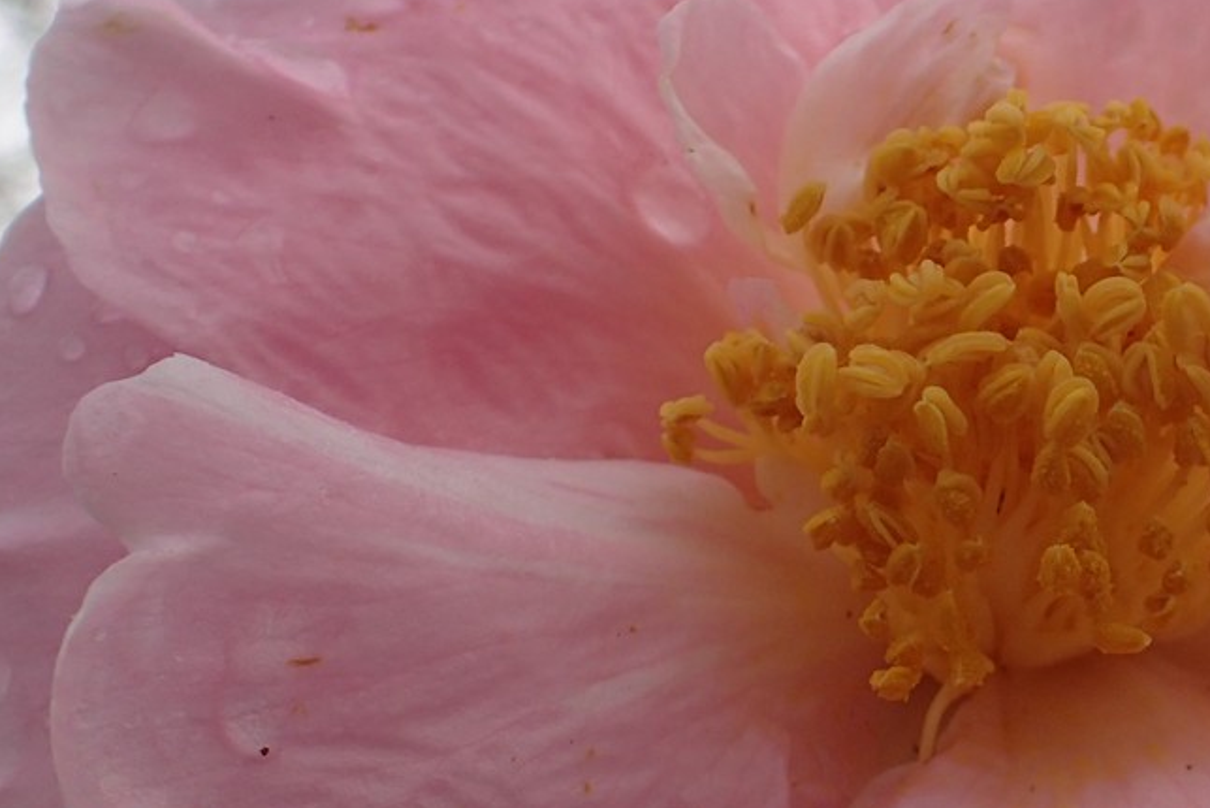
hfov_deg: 29.0
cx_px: 1073
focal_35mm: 67
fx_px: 2252
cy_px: 364
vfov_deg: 20.3
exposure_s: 1/800
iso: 100
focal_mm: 5.5
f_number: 2.3
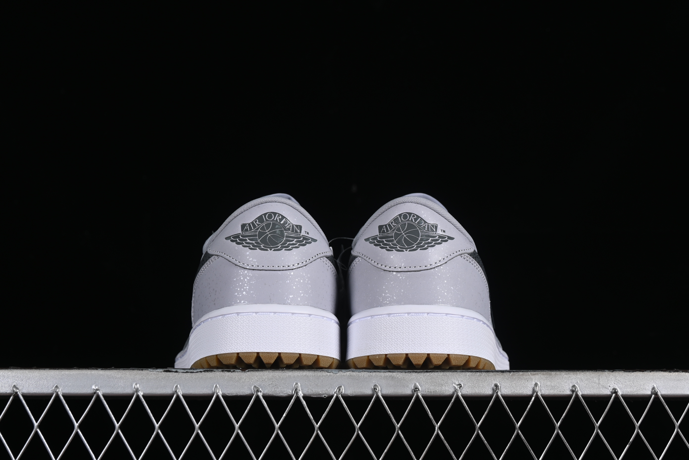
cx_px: 344
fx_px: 1435
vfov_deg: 18.2
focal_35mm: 75
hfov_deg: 27.0
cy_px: 230
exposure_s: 1/80
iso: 160
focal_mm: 50
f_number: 8
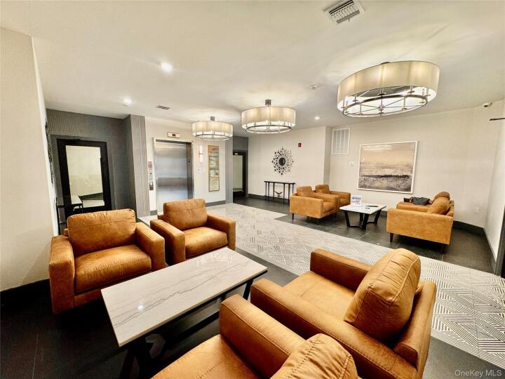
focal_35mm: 14
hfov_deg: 102.1
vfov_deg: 85.7
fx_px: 204
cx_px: 252
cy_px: 190
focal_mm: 2.22
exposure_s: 1/120
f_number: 2.2
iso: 160
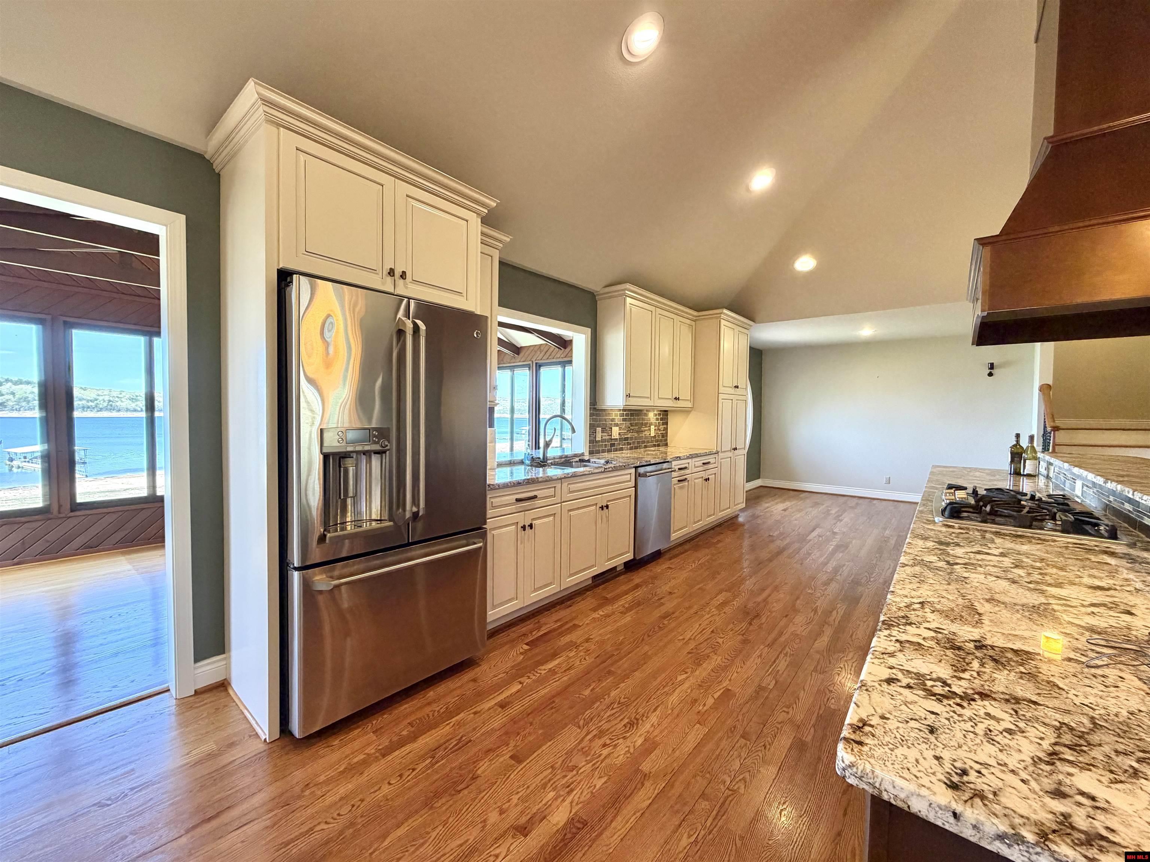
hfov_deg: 102.1
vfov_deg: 85.7
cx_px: 575
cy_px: 431
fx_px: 465
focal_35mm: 14
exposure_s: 1/120
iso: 250
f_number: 2.2
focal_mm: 2.22
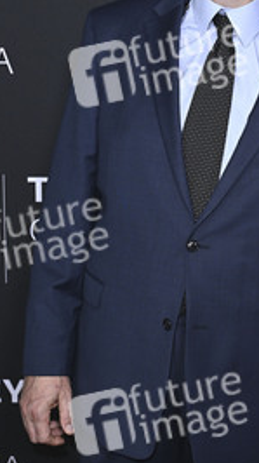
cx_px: 209
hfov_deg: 14.6
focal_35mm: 82
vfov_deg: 25.8
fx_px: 1004
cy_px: 153
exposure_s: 1/200
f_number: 6.3
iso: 1250
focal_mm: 52
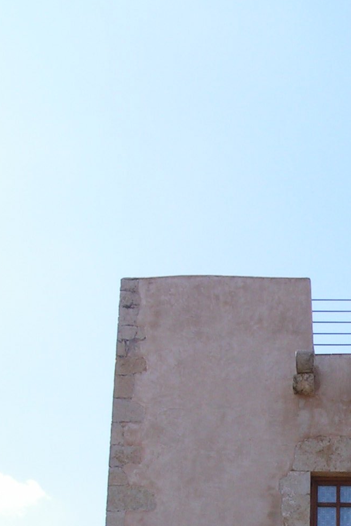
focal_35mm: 91
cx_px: 397
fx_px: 1331
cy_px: 538
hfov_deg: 14.6
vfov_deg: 21.5
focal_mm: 6.3
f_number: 5.6
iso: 50
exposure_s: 1/320
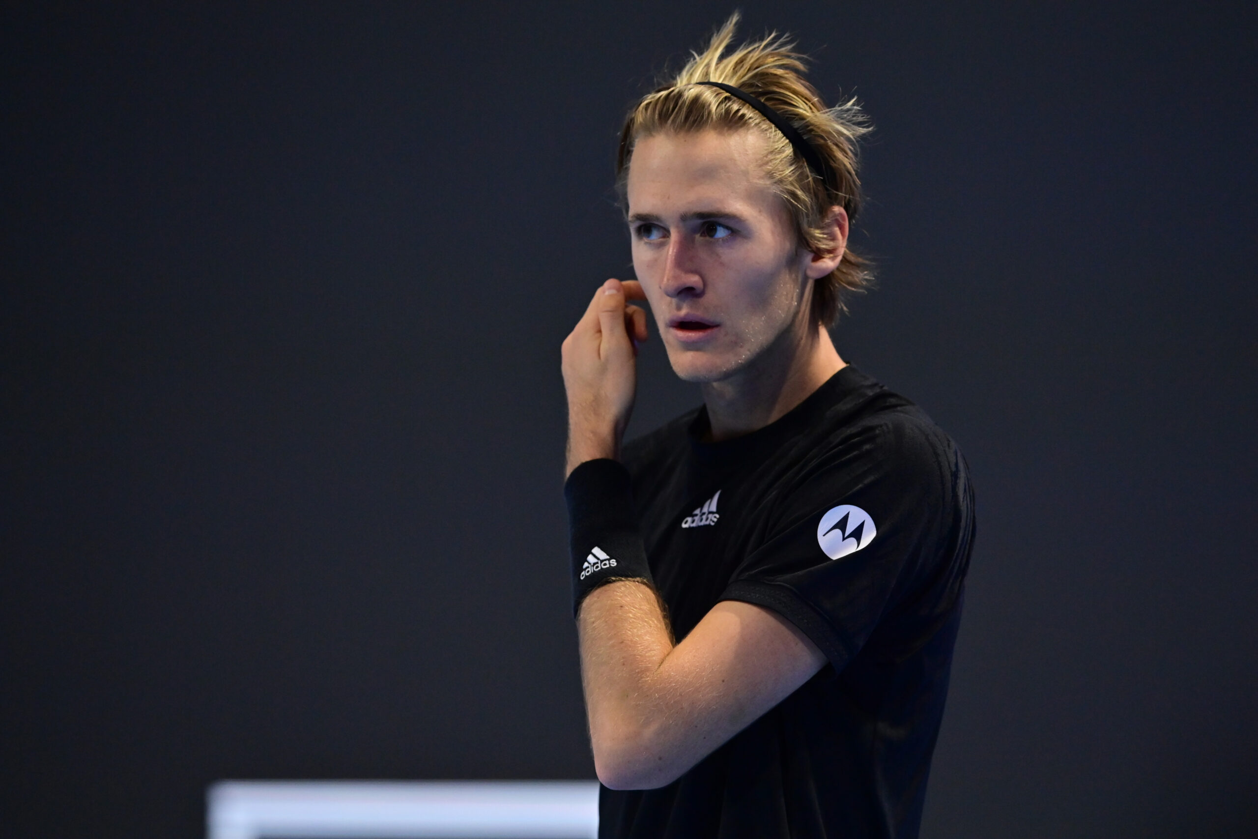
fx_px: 13978
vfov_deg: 3.4
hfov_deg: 5.2
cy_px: 420
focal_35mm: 400
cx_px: 629
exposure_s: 1/2000
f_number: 4
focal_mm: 400
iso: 4000
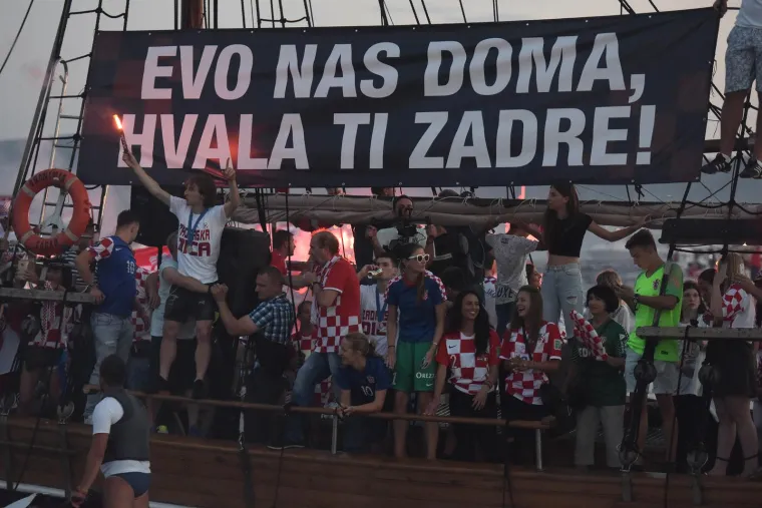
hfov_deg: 16.8
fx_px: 2583
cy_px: 254
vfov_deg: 11.2
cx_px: 381
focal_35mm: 122
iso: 5000
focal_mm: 122
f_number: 2.8
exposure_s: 1/320
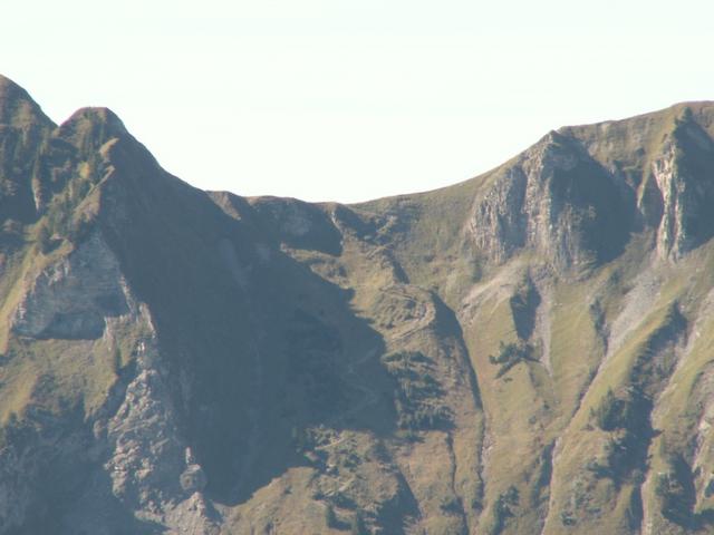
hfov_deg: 4.7
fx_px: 8663
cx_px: 357
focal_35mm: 420
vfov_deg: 3.5
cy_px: 268
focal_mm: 69.45
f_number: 6.3
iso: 50
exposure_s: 1/100
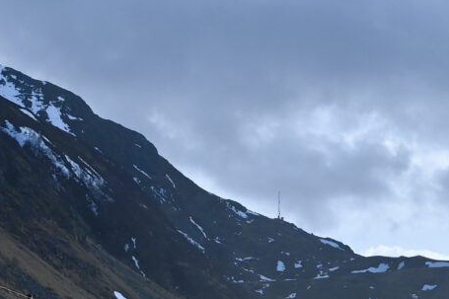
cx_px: 385
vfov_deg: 10.1
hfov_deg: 15.1
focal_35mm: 135
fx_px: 1683
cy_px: 230
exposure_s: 1/3200
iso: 320
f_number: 4
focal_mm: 24
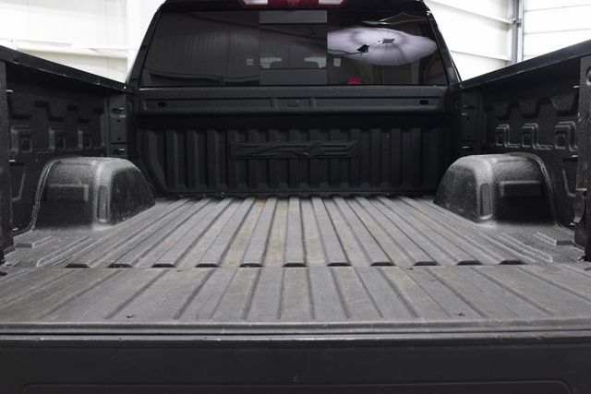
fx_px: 591
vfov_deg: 36.9
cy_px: 197
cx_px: 296
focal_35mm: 36
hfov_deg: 53.1
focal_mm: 24
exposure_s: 1/15
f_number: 6.3
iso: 900
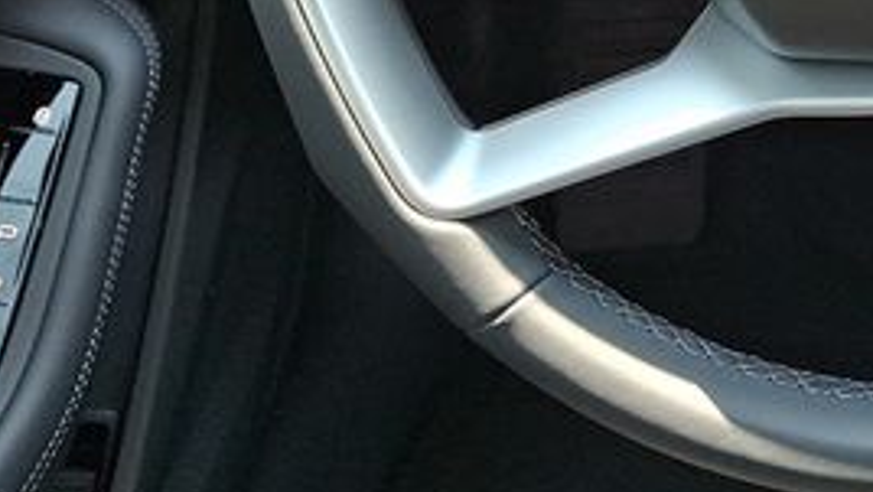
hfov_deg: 29.3
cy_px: -215
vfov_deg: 17.0
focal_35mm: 65
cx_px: 954
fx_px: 1505
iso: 52
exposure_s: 1/120
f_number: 1.8
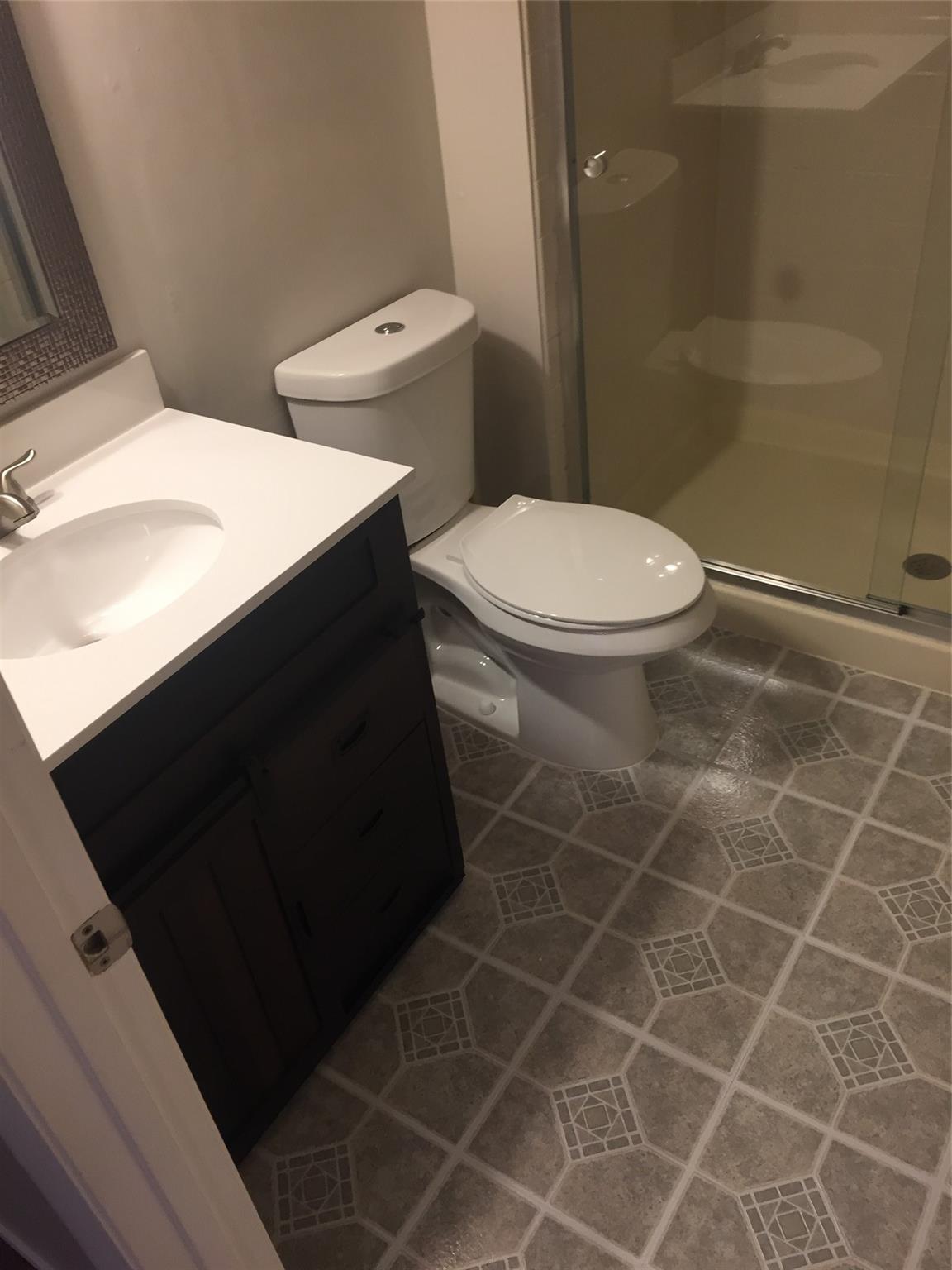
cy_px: 635
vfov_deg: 61.7
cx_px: 476
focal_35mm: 29
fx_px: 1063
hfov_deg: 48.2
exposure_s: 1/30
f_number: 2.2
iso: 64
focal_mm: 4.15
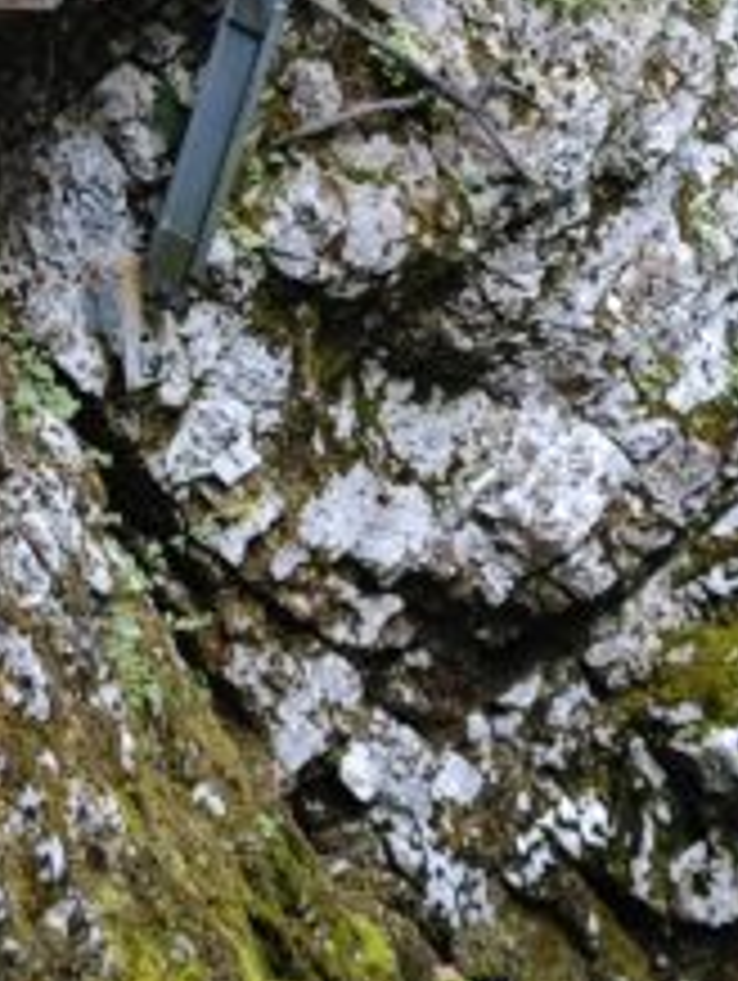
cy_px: 112
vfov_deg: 9.1
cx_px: 680
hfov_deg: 6.9
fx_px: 6128
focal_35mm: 216
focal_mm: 8.72
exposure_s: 1/100
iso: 248
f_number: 2
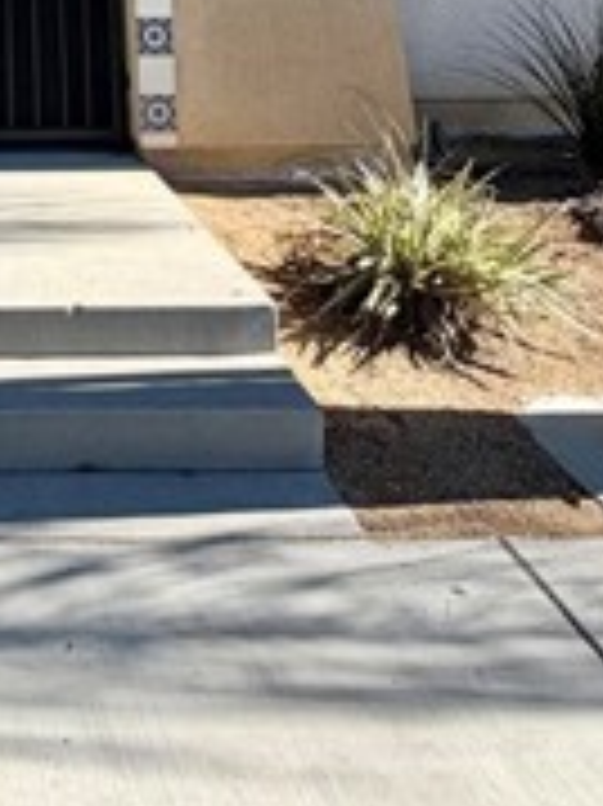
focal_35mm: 50
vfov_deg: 30.4
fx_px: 1163
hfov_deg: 25.6
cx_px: -148
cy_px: -234
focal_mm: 2.22
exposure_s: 1/751
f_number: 2.2
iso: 40
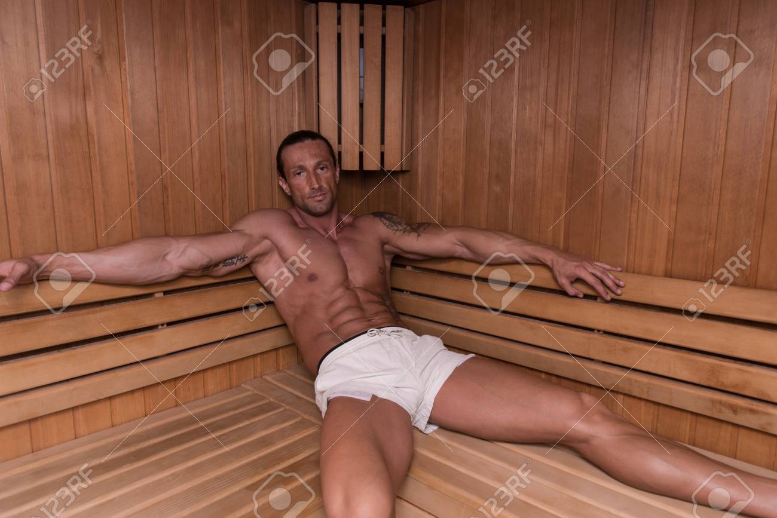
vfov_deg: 53.1
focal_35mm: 24
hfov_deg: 73.7
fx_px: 518
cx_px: 388
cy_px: 259
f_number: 4
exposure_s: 1/60
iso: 200
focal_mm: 24
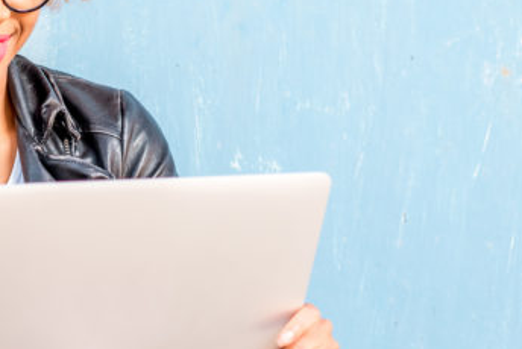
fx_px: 3584
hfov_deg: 8.3
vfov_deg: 5.6
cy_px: 281
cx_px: -44
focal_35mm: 247
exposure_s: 1/200
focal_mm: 85
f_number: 4
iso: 200
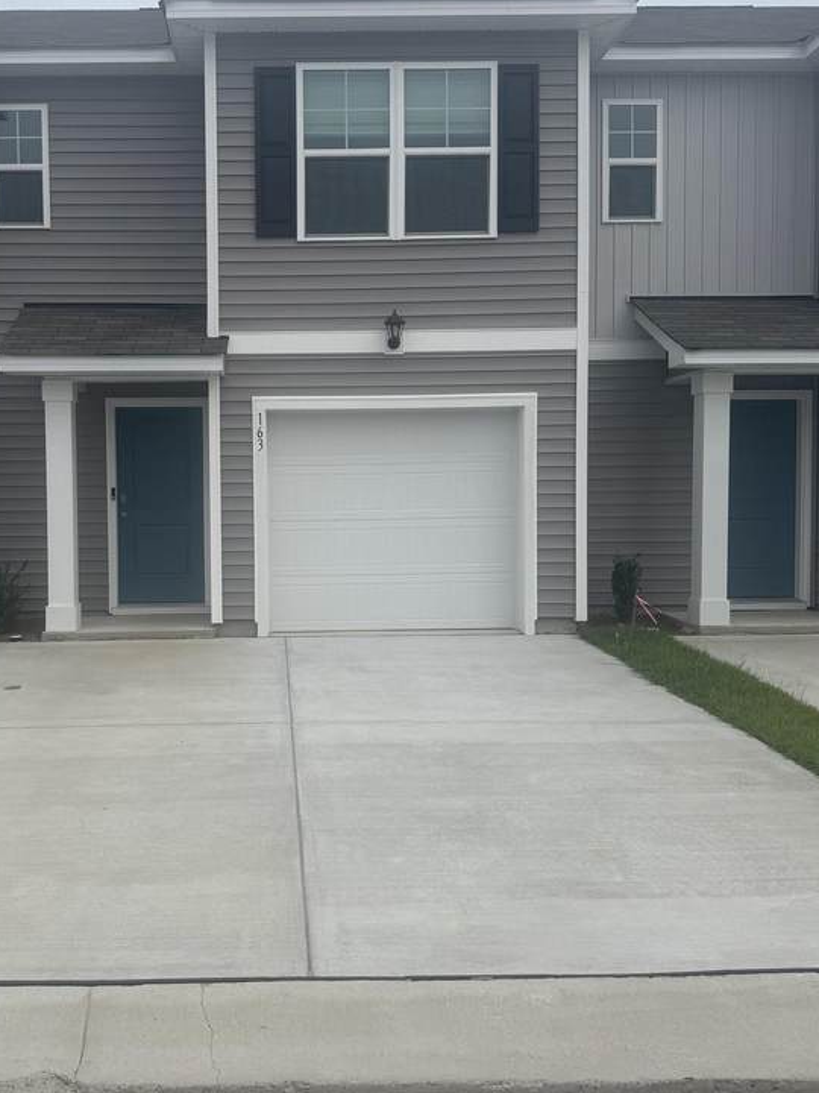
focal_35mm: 32
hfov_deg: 43.6
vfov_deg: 56.8
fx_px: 1009
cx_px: 285
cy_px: 522
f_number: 1.78
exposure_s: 1/6173
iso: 80
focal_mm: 6.76
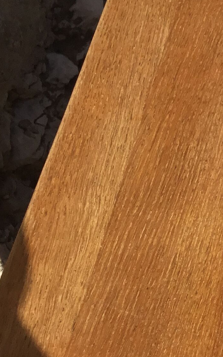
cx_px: 379
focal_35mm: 96
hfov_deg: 12.6
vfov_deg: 21.6
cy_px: 216
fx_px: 934
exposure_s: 1/1812
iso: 25
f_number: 2.4
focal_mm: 3.3
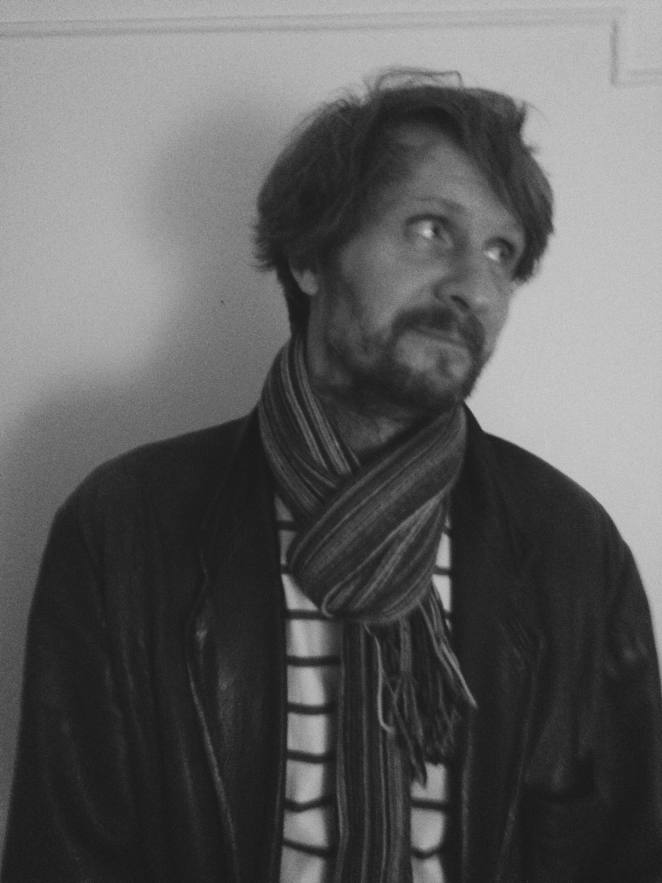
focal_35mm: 33
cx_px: 331
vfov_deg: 55.4
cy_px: 442
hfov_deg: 42.9
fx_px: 841
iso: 800
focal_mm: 4.12
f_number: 2.4
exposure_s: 1/15
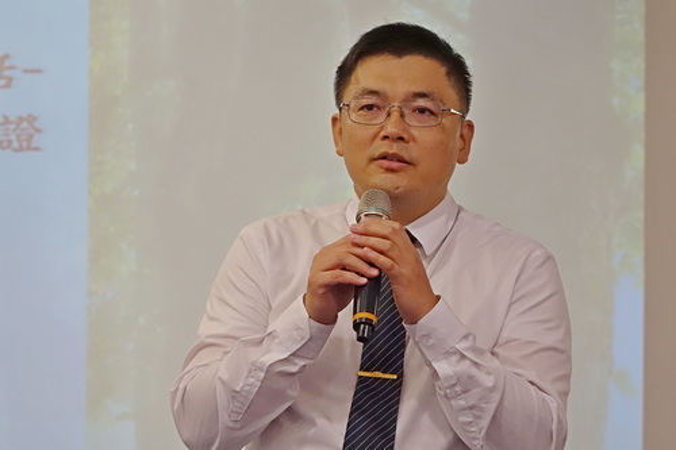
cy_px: 225
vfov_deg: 4.6
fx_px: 5631
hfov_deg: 6.9
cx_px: 338
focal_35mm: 300
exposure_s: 1/125
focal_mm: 110.13
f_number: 4
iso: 800
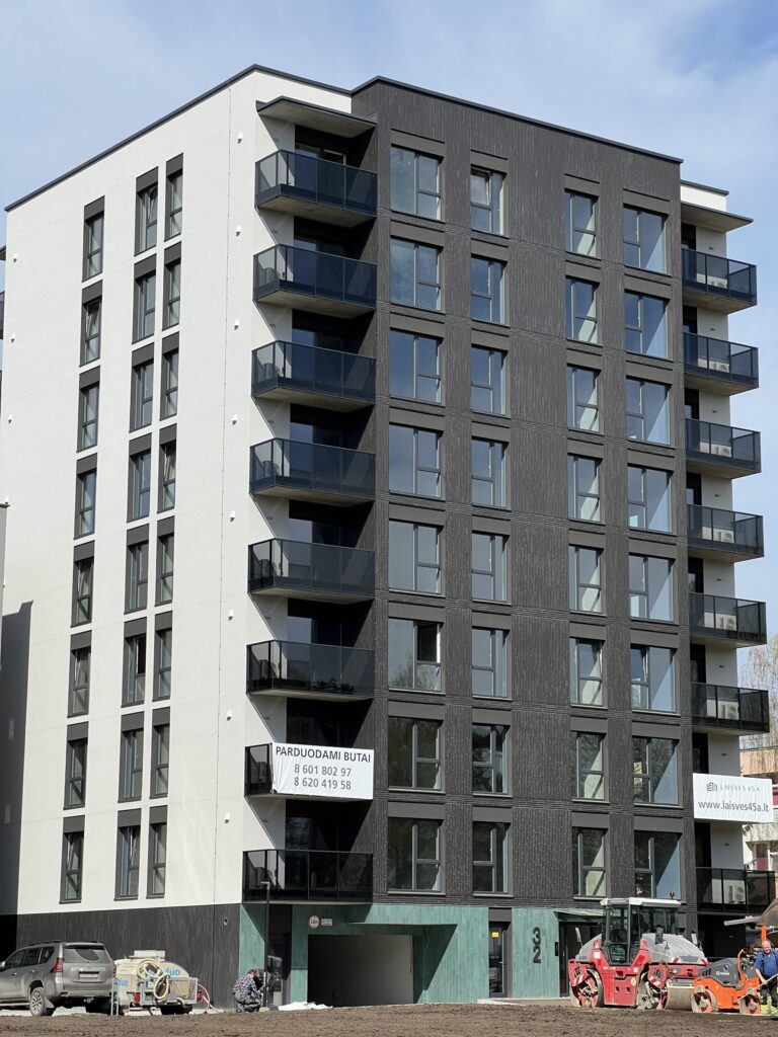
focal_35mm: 77
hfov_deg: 19.1
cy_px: 518
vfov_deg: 25.3
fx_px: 2307
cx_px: 389
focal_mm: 9
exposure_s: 1/1074
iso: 32
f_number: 2.8
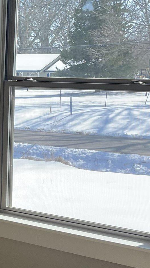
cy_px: 124
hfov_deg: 11.5
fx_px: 658
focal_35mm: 93
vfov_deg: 22.9
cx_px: -169
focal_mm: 4.2
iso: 32
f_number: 1.6
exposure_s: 1/545
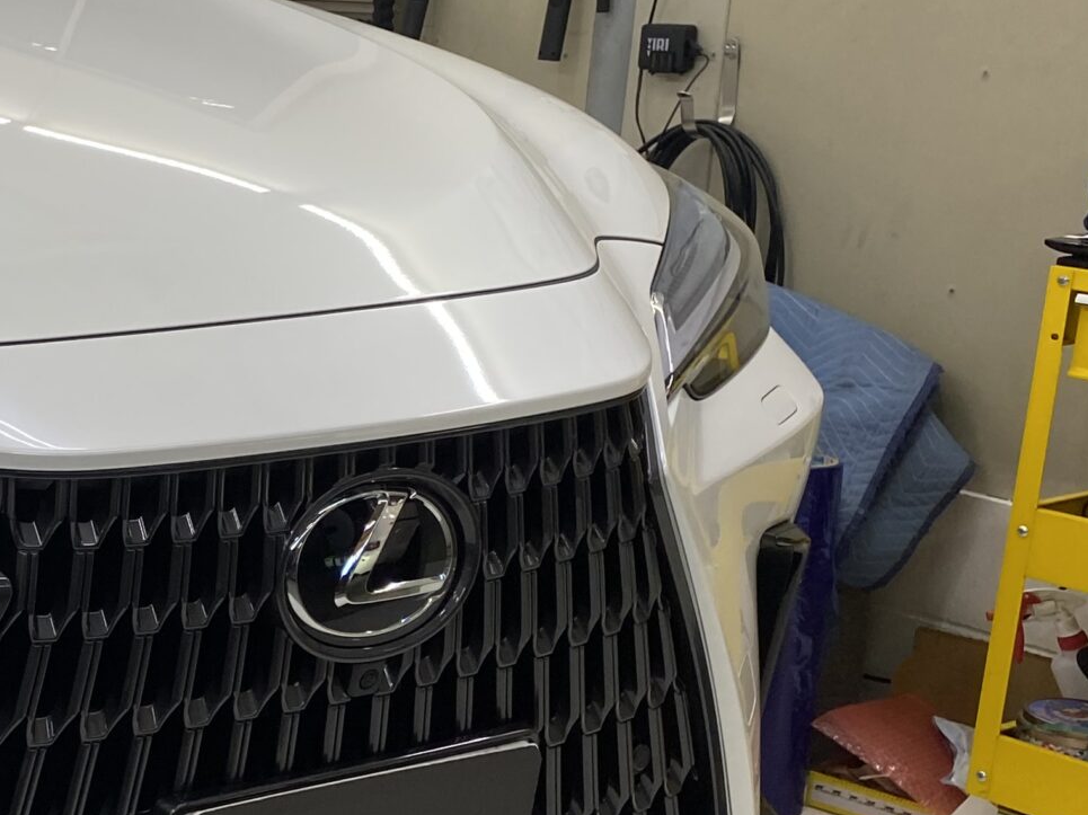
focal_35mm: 69
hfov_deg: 25.2
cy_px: 592
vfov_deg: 21.2
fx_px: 2168
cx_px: -235
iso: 100
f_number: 1.8
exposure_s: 1/120
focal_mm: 4.25
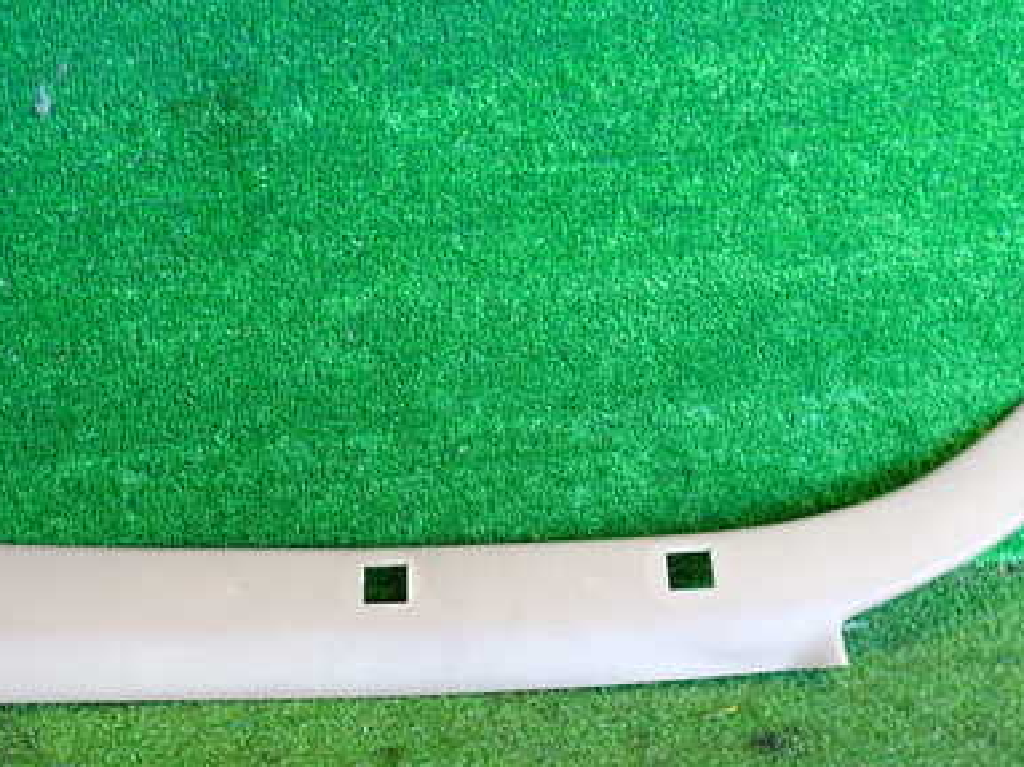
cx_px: 430
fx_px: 1390
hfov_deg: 40.3
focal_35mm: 47
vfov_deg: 30.7
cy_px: 494
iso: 200
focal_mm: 5.4
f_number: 2.3
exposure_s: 1/40
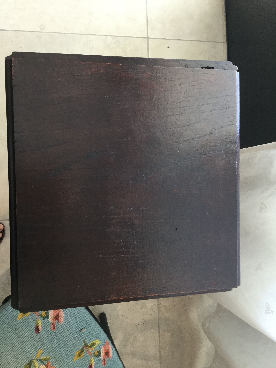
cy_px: 184
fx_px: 330
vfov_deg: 58.4
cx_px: 138
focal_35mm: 31
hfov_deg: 45.4
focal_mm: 3.3
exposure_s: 1/33
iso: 40
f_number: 2.4
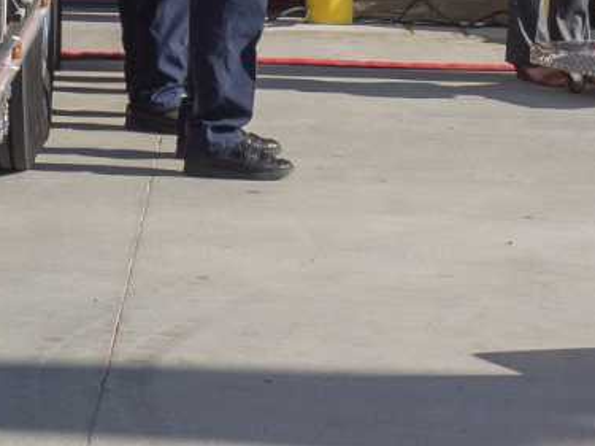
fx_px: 2818
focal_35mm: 164
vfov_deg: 8.4
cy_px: -541
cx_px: 136
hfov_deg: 12.0
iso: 200
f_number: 6.3
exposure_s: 1/640
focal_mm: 15
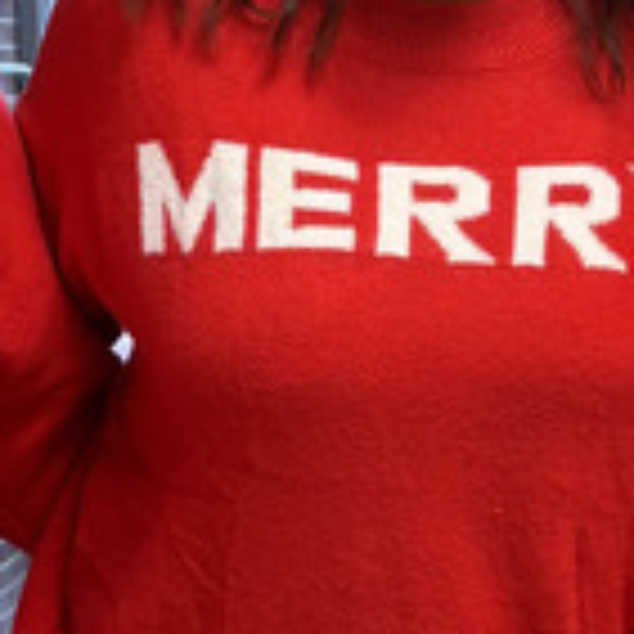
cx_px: 279
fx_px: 3460
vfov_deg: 10.2
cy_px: 859
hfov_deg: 10.5
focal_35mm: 167
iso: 125
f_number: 1.6
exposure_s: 1/60
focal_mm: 5.96
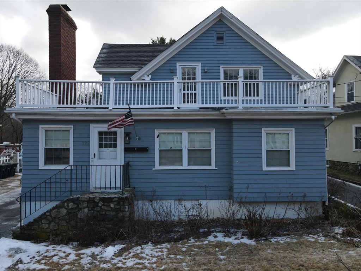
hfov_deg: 71.6
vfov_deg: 56.8
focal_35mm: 24
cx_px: 180
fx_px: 250
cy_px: 136
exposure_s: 1/250
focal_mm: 4.5
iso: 100
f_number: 2.8
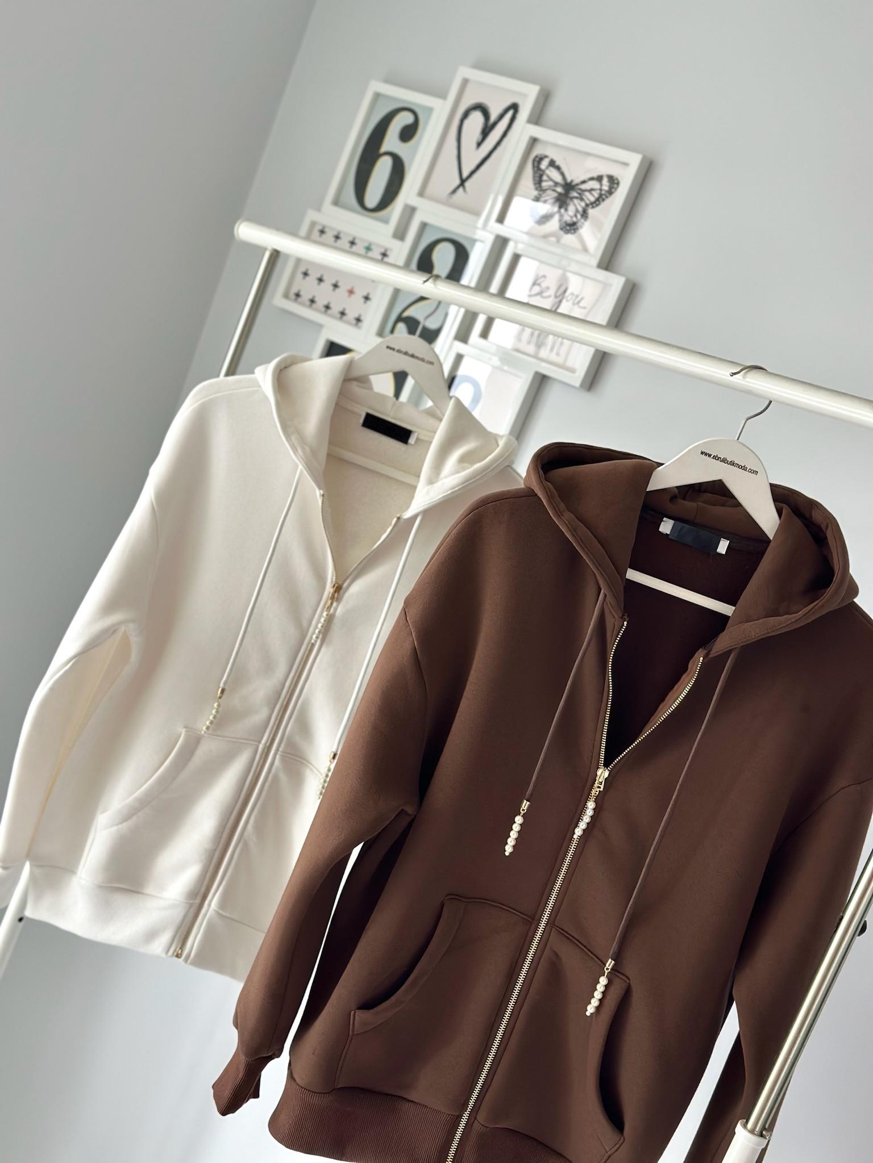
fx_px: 1614
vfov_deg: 39.7
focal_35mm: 48
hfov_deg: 30.3
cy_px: 582
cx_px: 436
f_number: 1.78
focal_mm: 6.86
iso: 125
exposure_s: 1/66
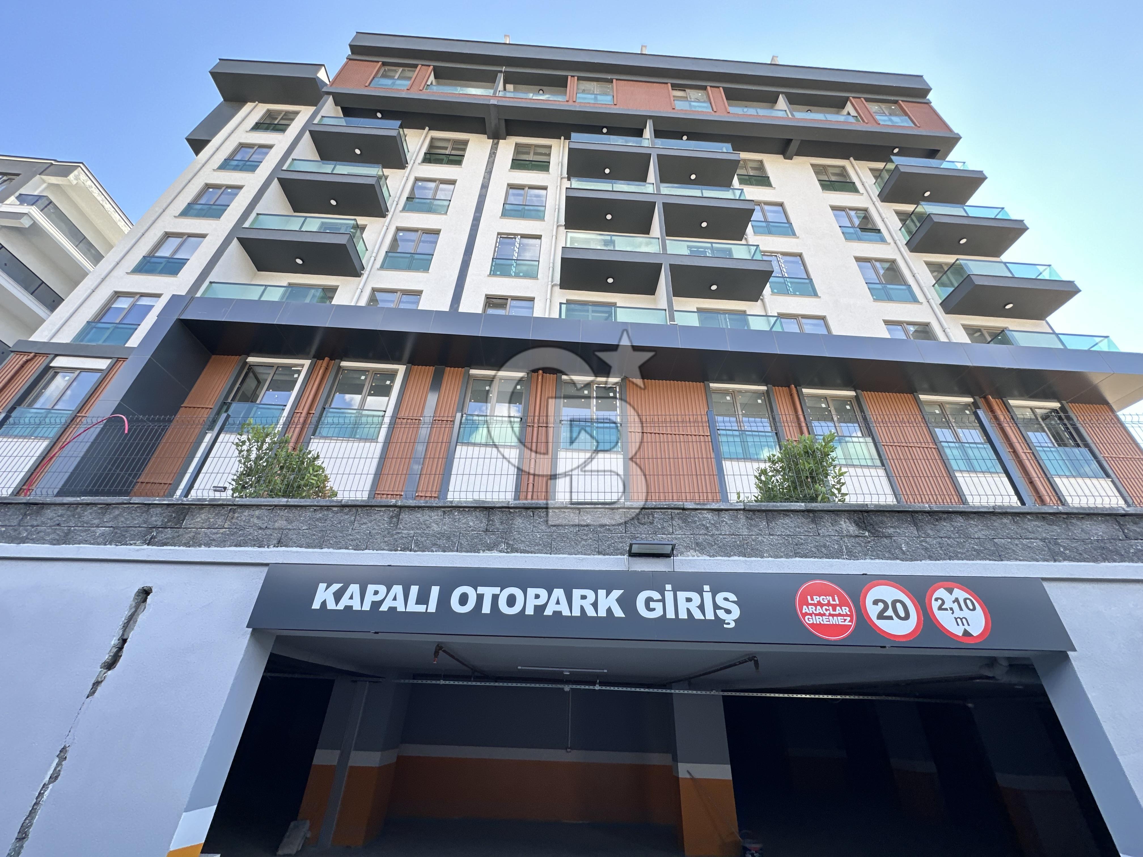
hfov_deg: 102.1
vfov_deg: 85.7
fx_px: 462
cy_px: 428
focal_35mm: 14
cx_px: 572
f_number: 2.2
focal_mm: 2.22
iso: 40
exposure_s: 1/191
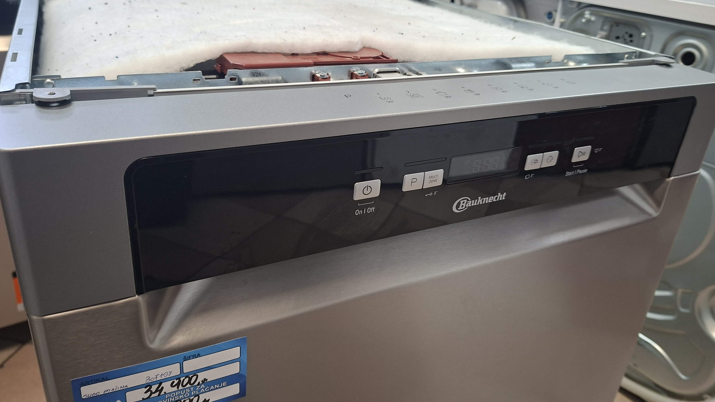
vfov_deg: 44.2
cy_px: 162
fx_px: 493
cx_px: 364
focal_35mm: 26
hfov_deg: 71.9
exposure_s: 1/50
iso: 250
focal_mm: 5.54
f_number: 1.8
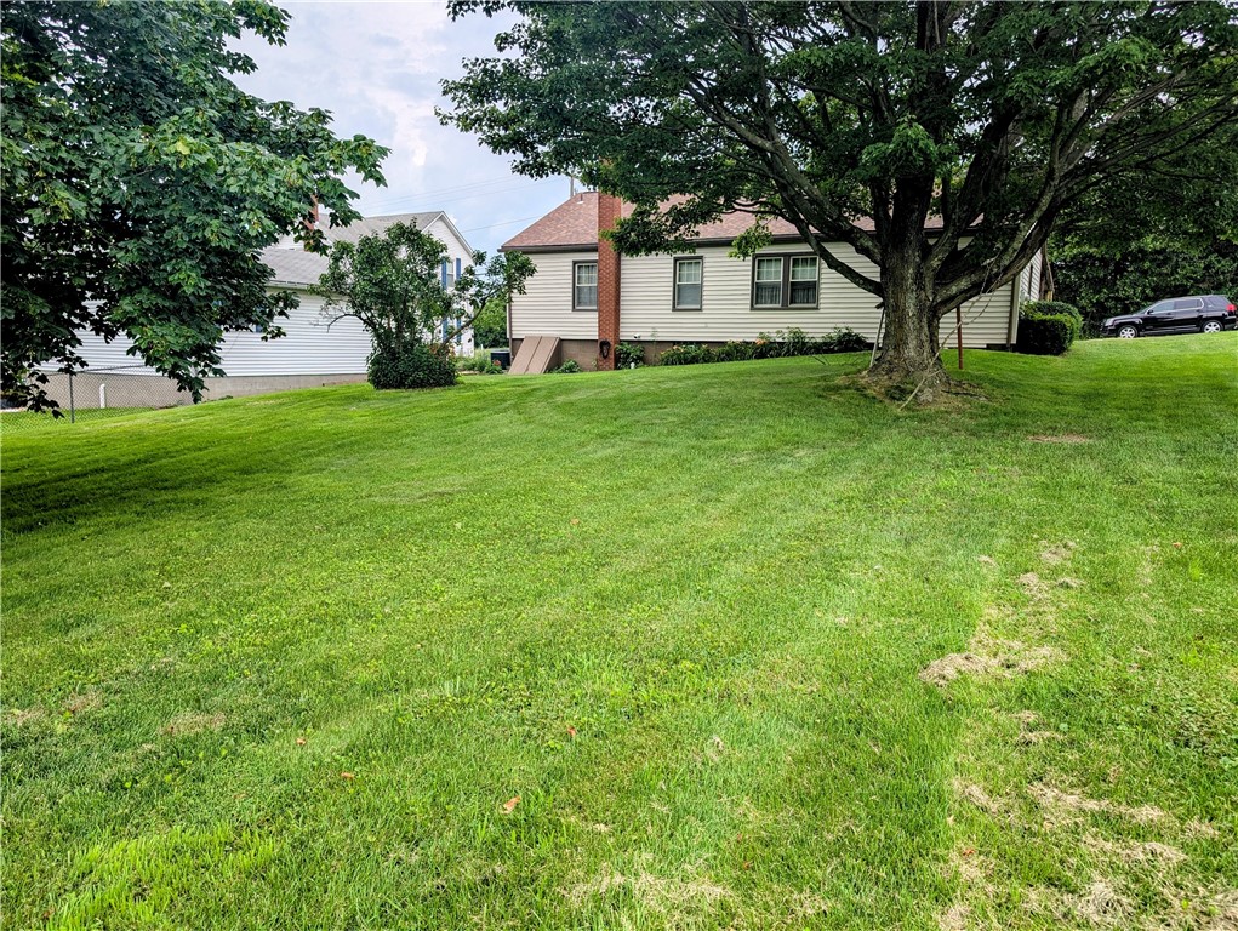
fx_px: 859
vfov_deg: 56.9
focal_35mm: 24
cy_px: 466
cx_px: 619
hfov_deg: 71.5
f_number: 1.68
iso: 21
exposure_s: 1/236
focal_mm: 6.9
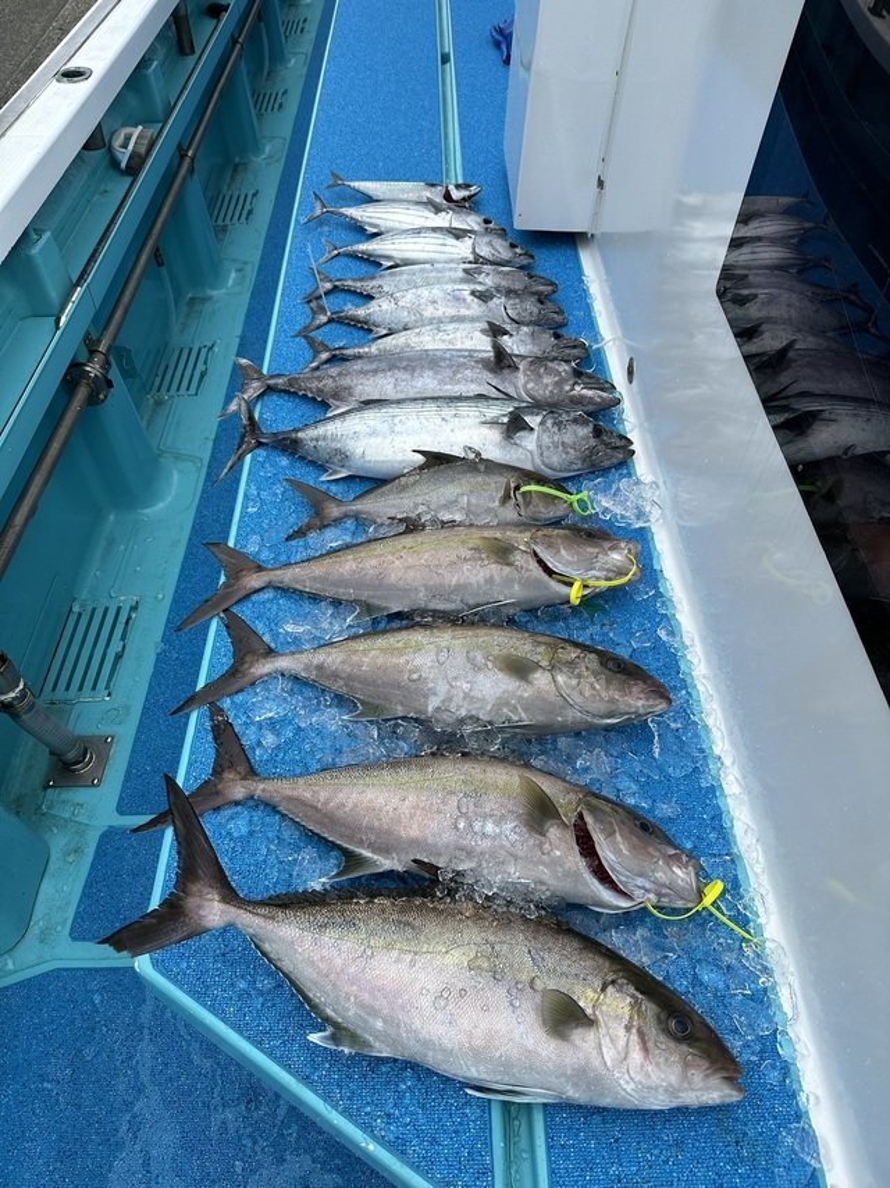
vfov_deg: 71.6
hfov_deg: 56.8
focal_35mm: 24
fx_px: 823
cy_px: 594
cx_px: 445
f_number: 1.78
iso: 80
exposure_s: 1/3058
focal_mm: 6.86
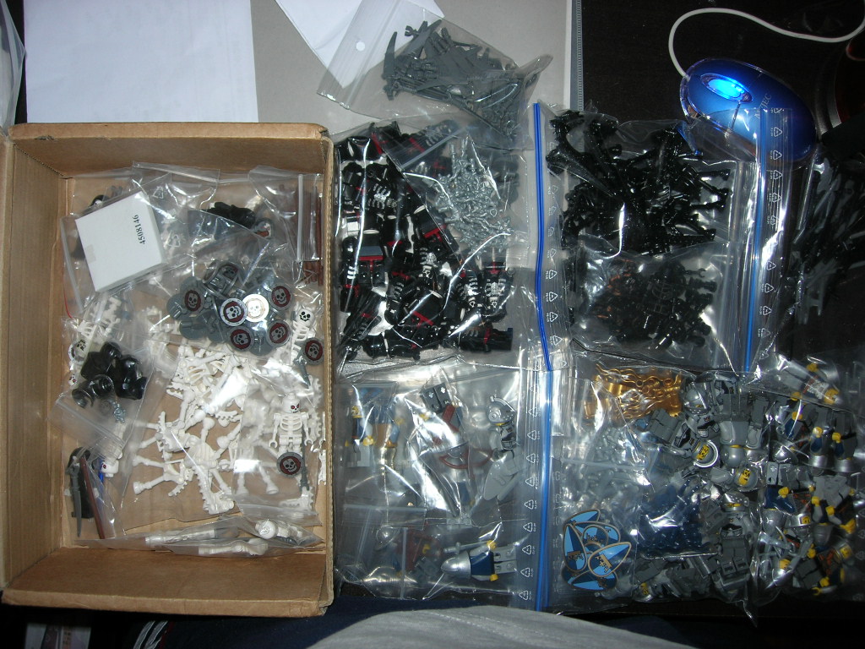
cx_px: 432
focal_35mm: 38
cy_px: 324
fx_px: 950
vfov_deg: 37.7
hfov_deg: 49.0
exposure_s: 1/60.1
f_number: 2.8
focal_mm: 7.8
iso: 64
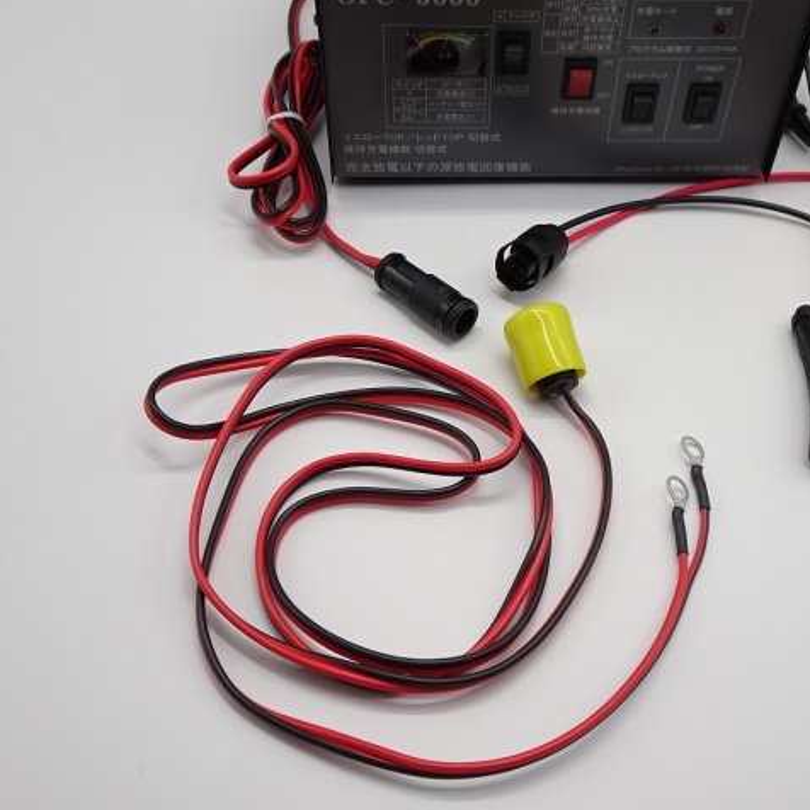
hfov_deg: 43.6
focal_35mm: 38
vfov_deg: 43.9
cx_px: 488
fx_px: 1006
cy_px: 403
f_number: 4
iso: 80
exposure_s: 1/40
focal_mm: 5.43
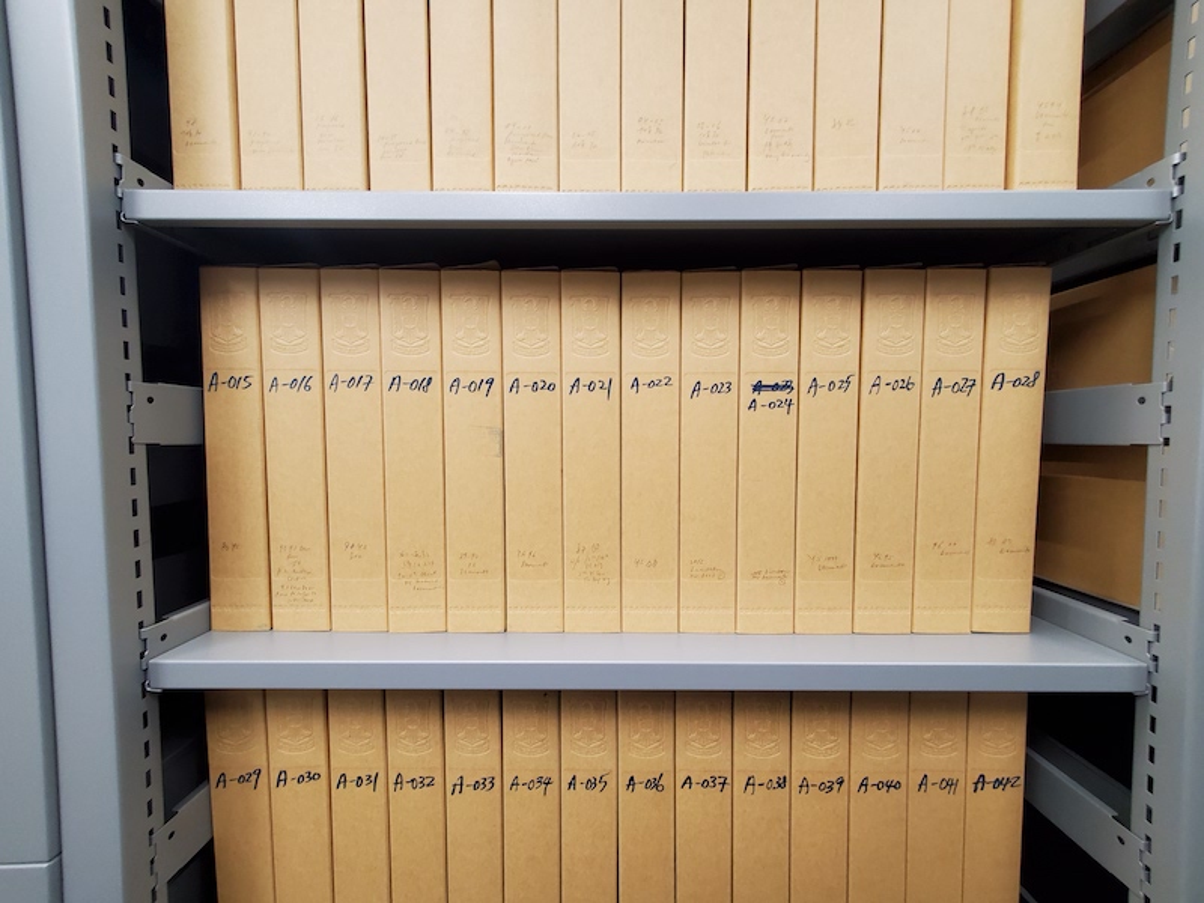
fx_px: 452
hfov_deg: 106.2
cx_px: 602
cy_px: 452
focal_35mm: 13
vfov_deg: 89.9
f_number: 2.2
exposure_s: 1/33
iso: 400
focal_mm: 1.8
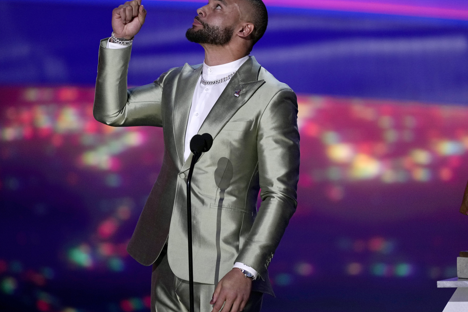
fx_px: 5967
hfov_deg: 4.5
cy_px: 134
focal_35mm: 459
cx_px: 245
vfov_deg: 3.0
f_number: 2.8
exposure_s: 1/640
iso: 2000
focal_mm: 400
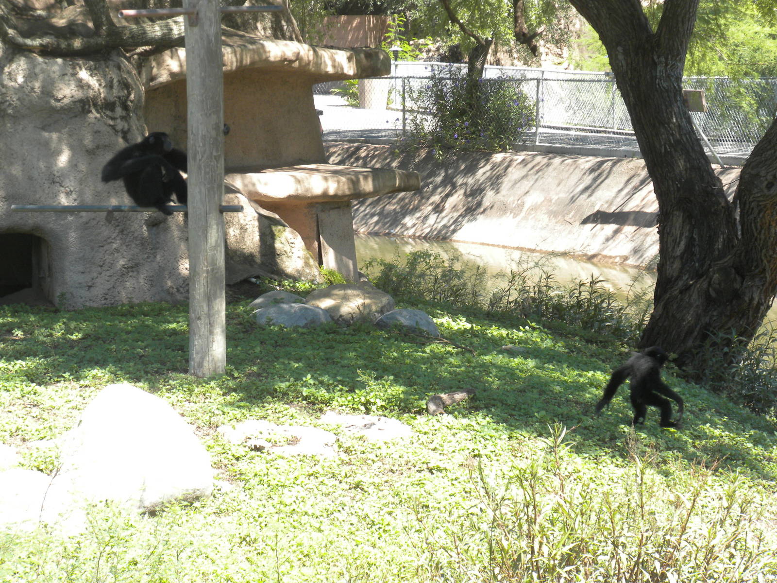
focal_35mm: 119
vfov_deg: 12.5
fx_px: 2671
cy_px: 292
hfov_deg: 16.6
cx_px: 388
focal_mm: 21
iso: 90
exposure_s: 1/120
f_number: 5.1
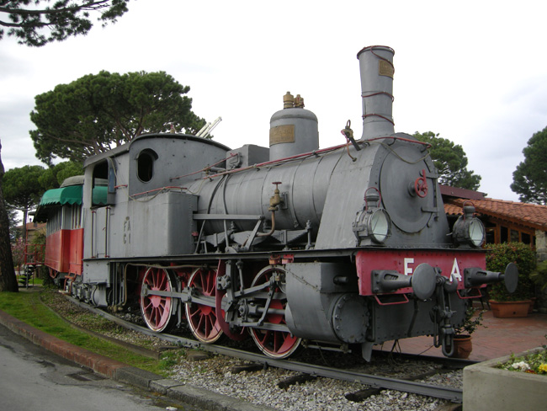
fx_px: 569
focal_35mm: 36
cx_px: 274
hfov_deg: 51.3
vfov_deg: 39.7
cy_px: 206
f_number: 3
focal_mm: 7.5
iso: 64
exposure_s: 1/78.4
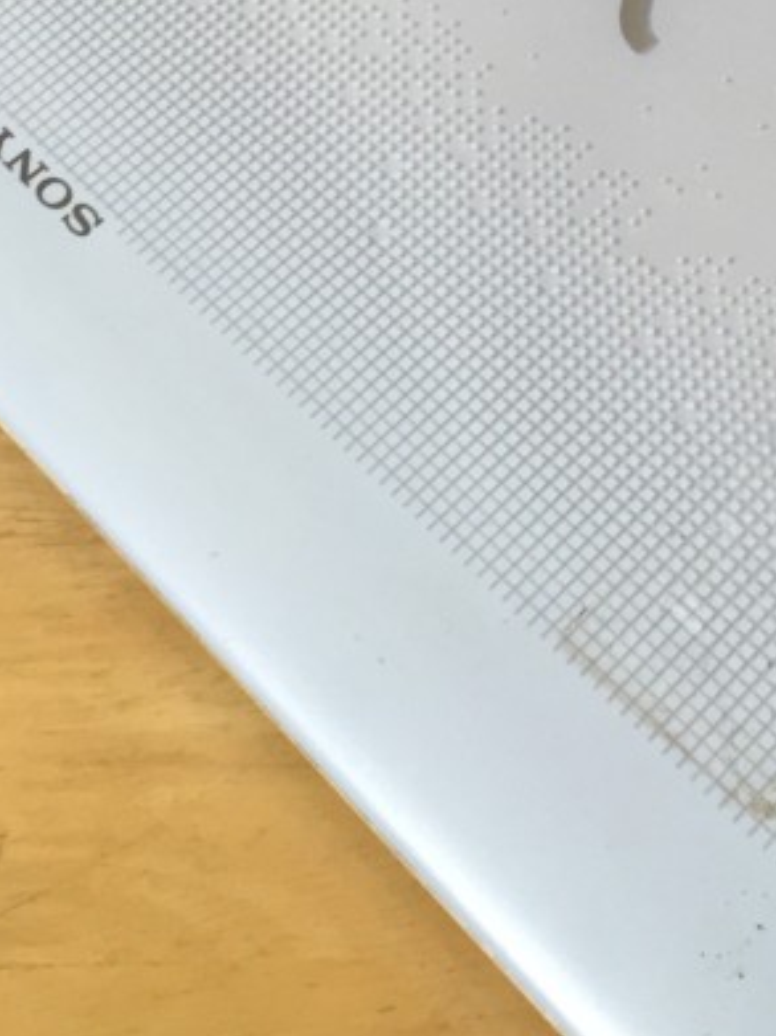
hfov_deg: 19.2
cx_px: 609
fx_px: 2273
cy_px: -87
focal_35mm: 76
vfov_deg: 24.1
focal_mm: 4.15
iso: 100
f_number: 2.2
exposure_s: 1/30
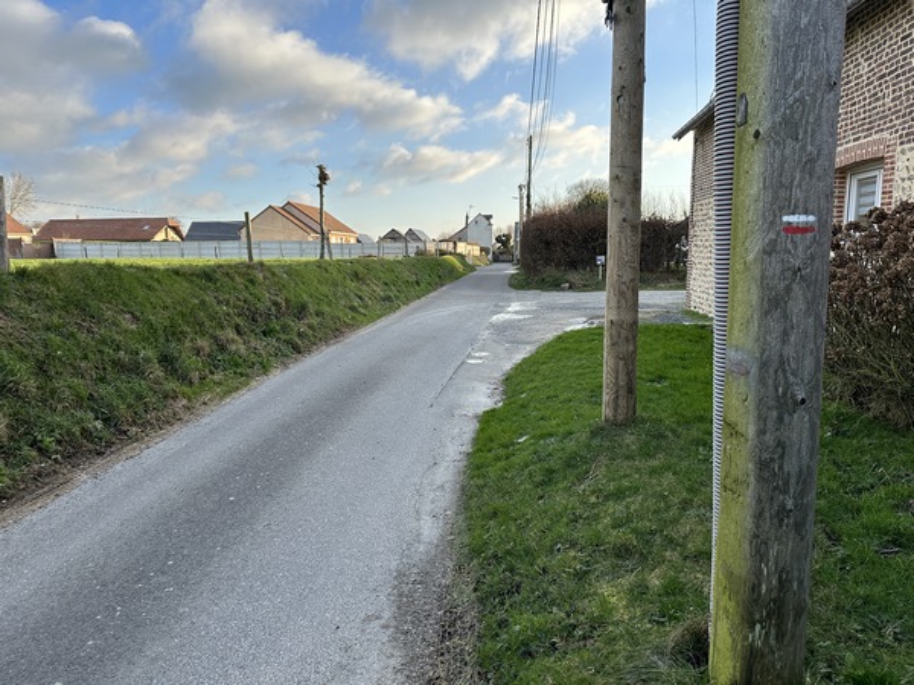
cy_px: 342
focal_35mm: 24
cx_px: 457
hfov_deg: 71.6
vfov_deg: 56.8
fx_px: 634
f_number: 1.78
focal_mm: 6.86
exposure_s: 1/1393
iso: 80
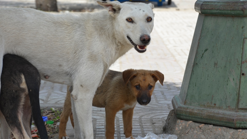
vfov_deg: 9.6
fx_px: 825
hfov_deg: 17.0
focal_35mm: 126
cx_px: 124
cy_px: 77
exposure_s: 1/250
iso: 140
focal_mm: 80
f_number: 8
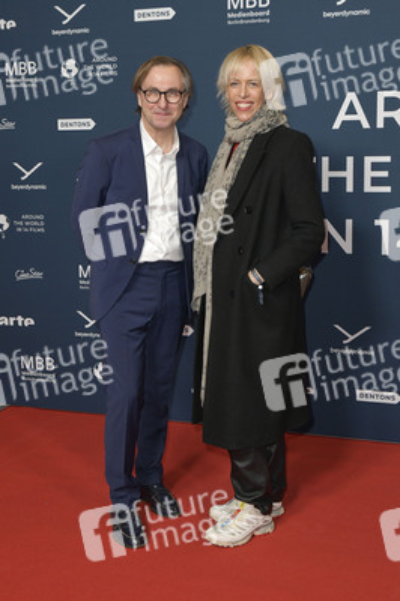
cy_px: 300
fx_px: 735
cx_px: 200
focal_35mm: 44
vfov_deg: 44.5
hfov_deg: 30.5
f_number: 6.3
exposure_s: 1/200
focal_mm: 44
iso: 1600
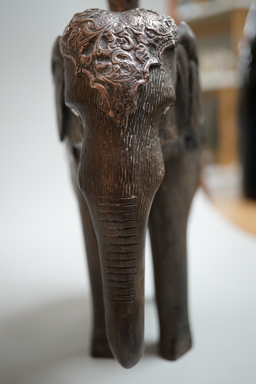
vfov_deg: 43.6
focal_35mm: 45
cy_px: 192
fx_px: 480
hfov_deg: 29.9
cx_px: 128
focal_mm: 30
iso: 2500
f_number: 5
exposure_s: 1/250
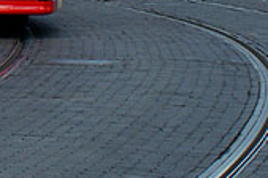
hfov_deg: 6.3
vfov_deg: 4.2
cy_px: -219
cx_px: -270
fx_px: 2371
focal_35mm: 319
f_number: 5
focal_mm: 35
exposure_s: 1/500
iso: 200
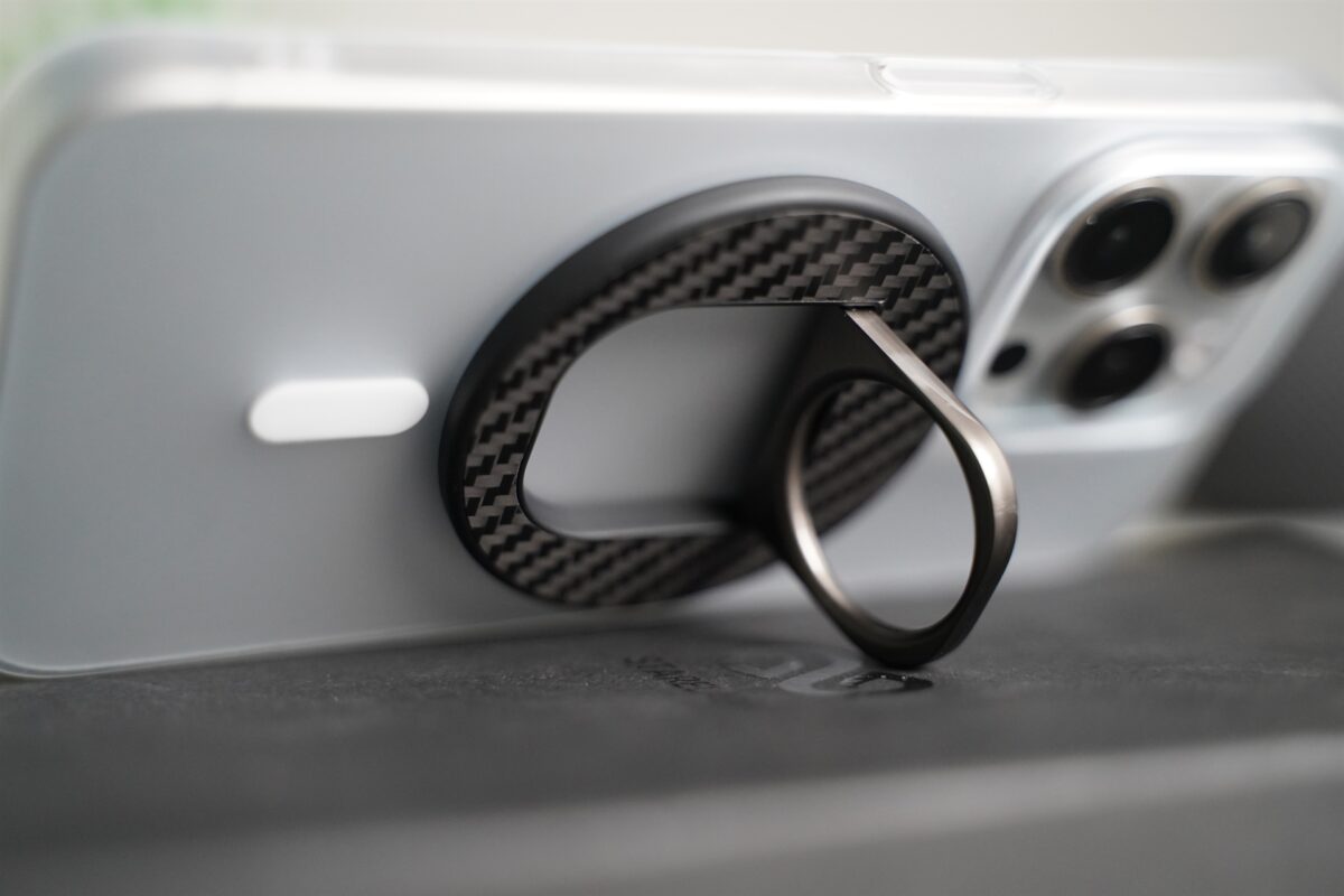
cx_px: 672
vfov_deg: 26.5
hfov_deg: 38.9
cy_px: 448
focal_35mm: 51
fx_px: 1904
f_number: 2.8
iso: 4000
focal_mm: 51
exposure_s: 1/200
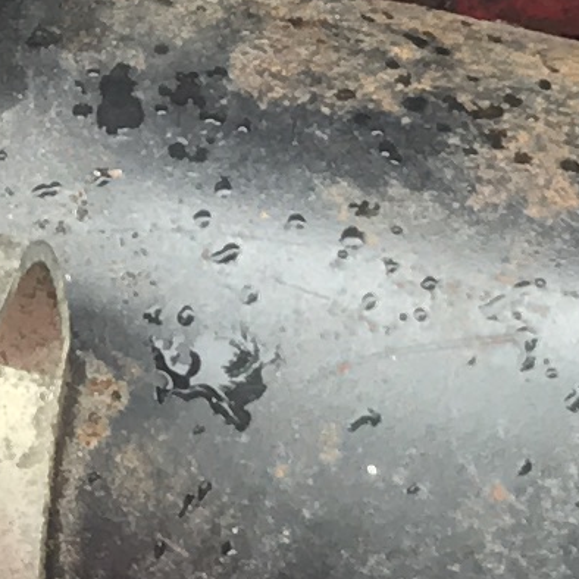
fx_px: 4788
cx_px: -110
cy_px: -570
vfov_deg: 6.7
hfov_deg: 6.9
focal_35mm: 253
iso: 25
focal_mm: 3.99
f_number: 1.8
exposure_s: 1/60
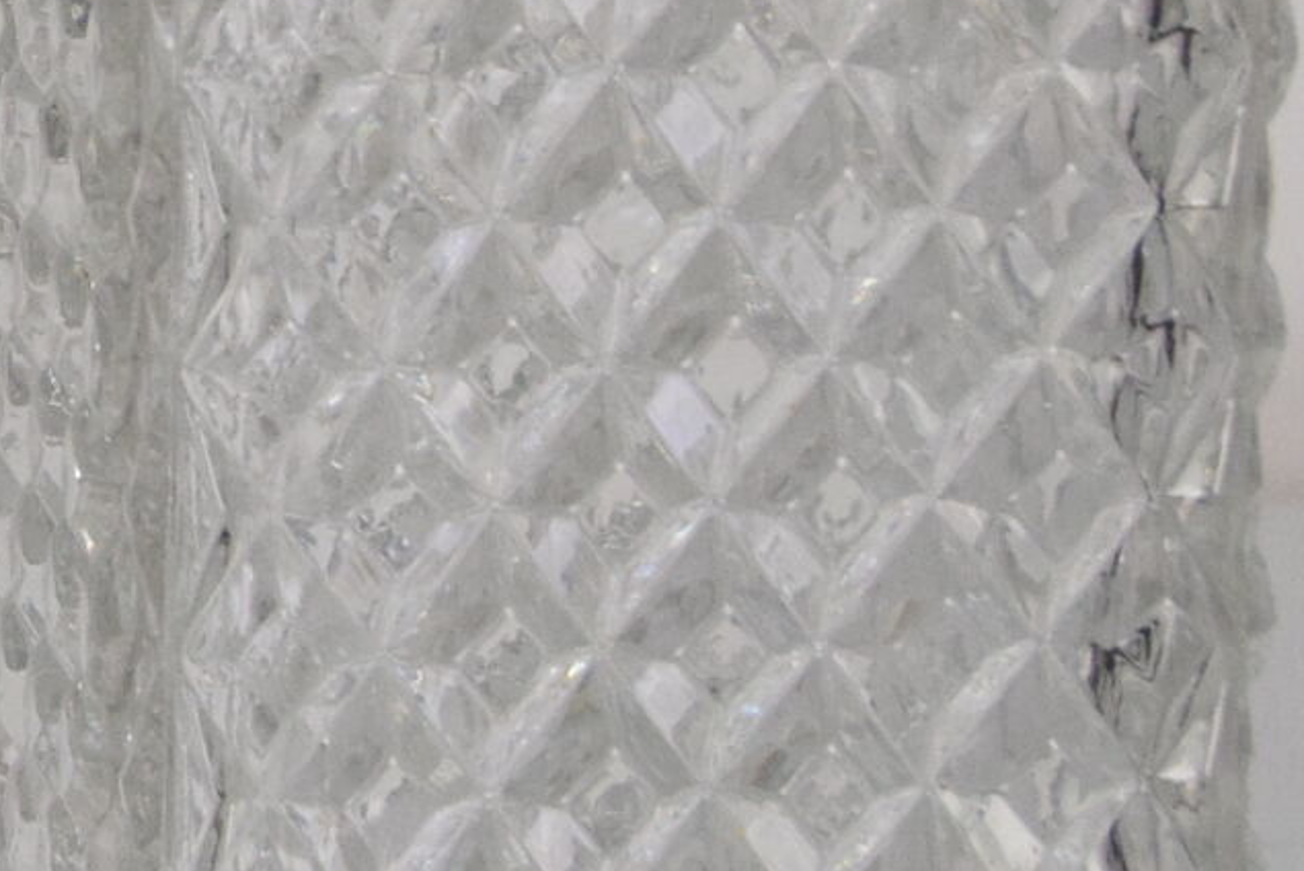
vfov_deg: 6.9
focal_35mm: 198
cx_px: -1505
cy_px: -27
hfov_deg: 9.5
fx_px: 7175
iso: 1600
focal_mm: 28
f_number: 8
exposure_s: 1/250
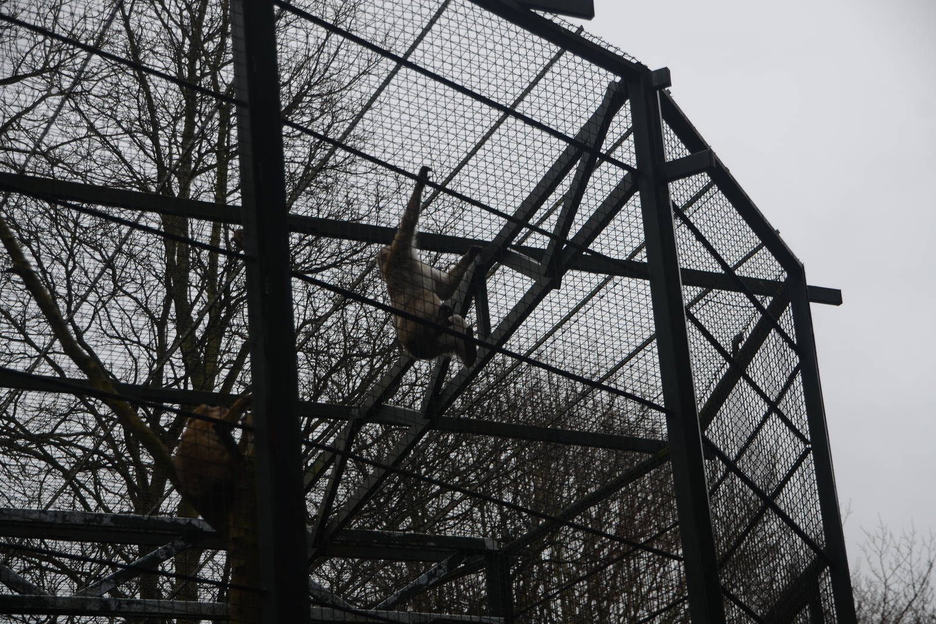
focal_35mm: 99
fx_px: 2561
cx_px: 471
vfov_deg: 13.9
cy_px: 313
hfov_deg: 20.7
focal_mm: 65
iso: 100
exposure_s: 1/60
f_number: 5
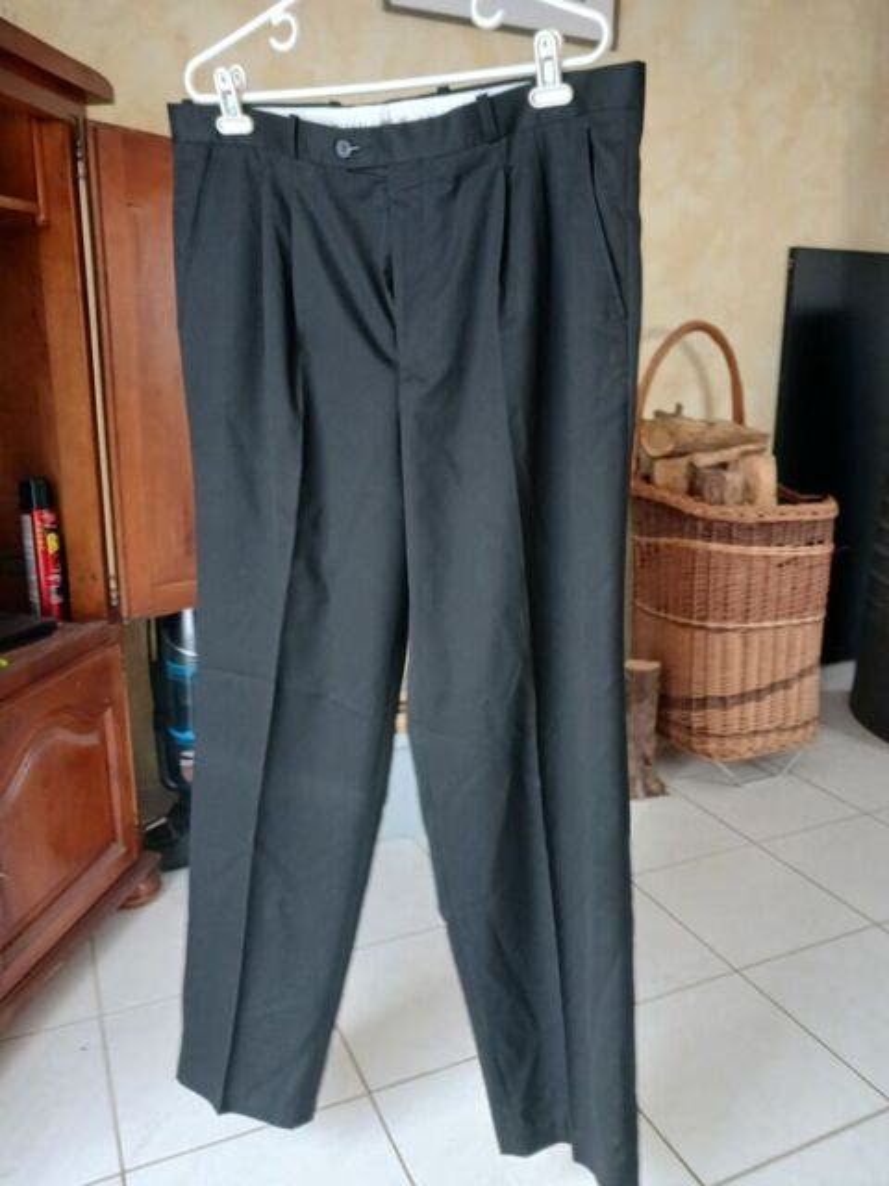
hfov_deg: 51.4
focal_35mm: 27
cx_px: 444
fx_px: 925
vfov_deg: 65.3
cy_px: 593
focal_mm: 4
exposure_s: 1/20
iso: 400
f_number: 1.8
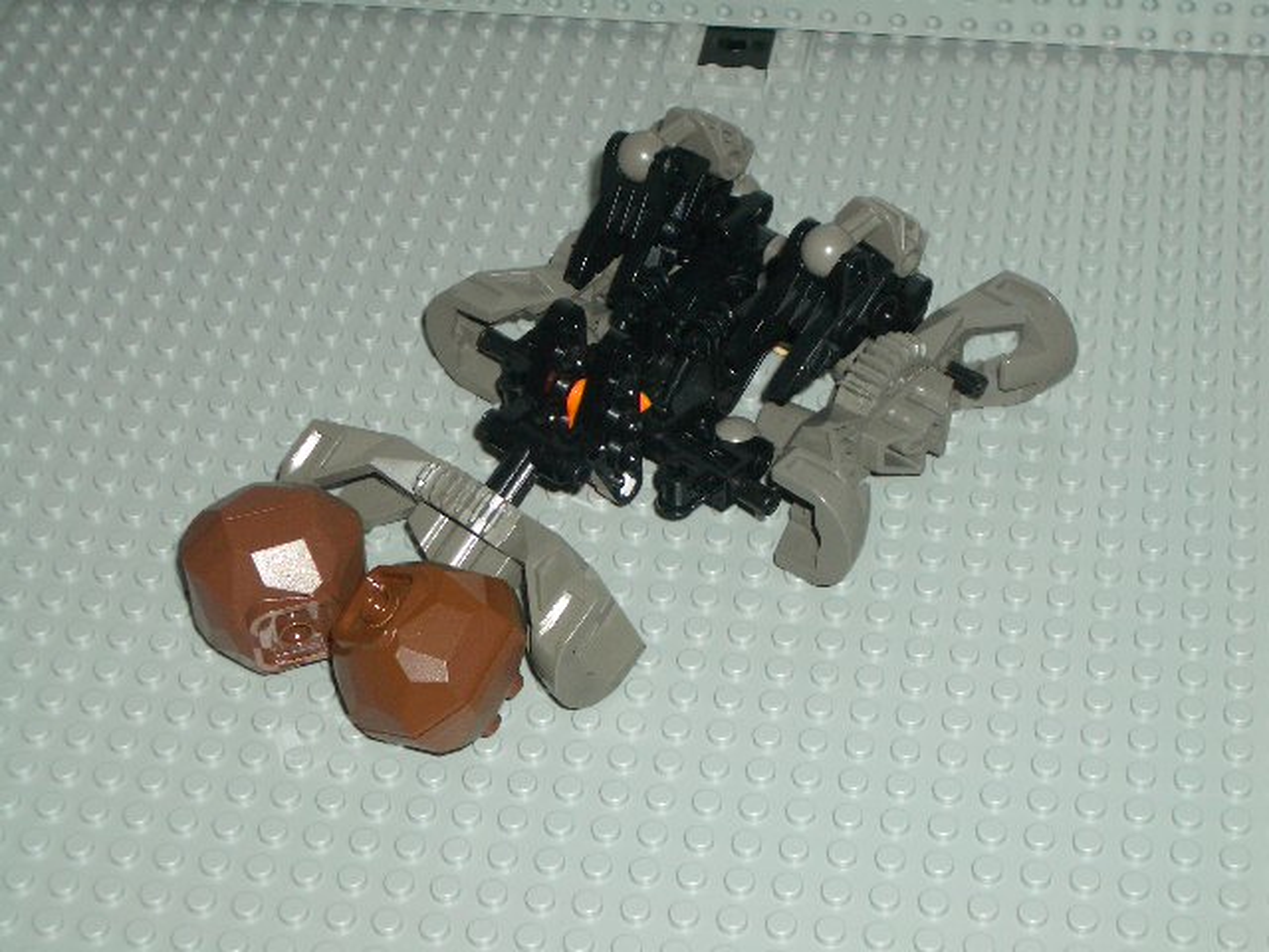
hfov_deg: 26.3
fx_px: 2713
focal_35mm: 74
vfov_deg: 19.9
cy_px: 476
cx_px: 634
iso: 100
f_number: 3.9
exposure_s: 1/60
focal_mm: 12.2
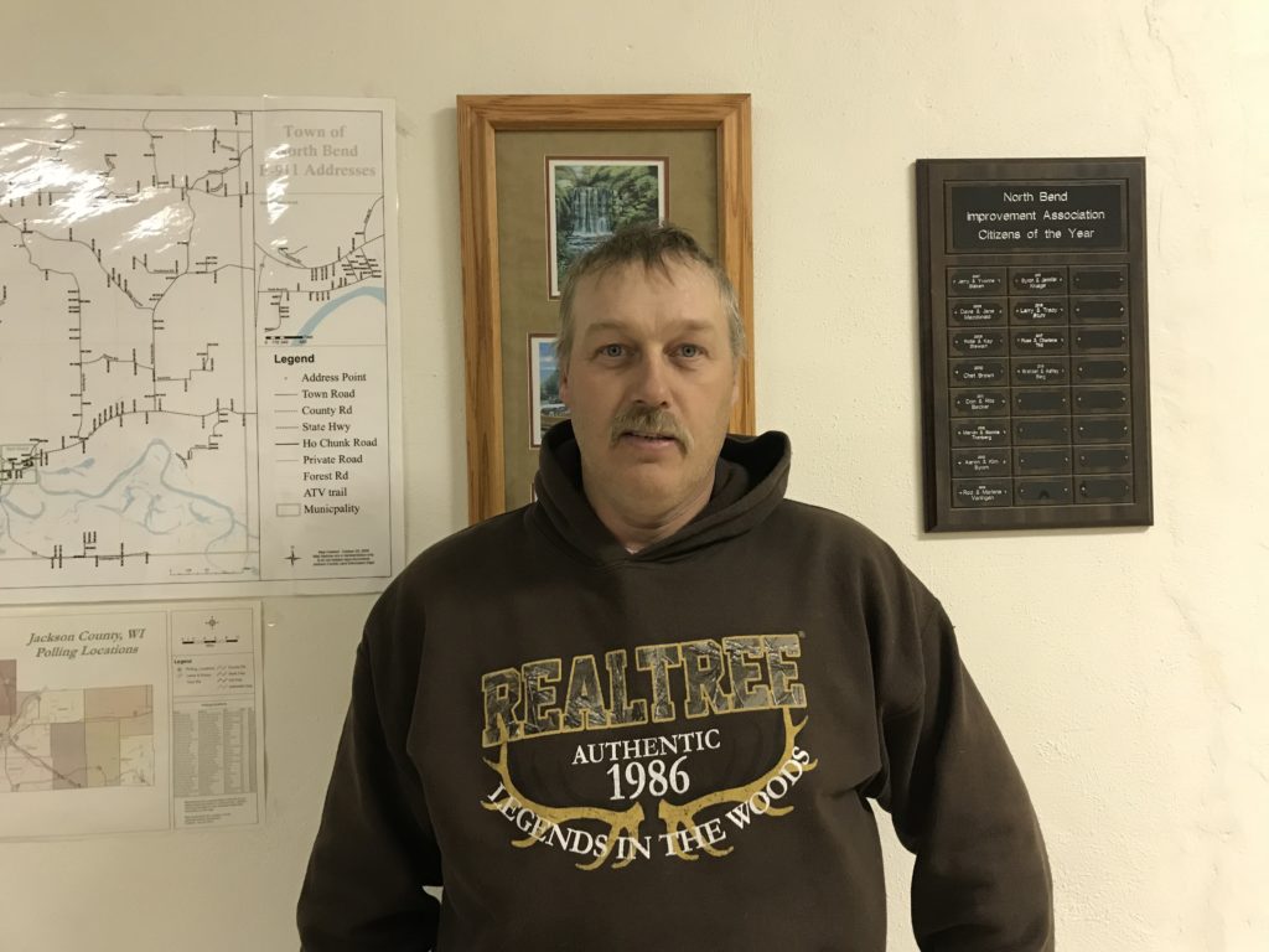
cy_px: 476
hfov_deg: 63.4
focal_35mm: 28
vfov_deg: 49.7
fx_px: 1026
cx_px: 634
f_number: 1.8
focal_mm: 3.99
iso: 64
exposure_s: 1/15
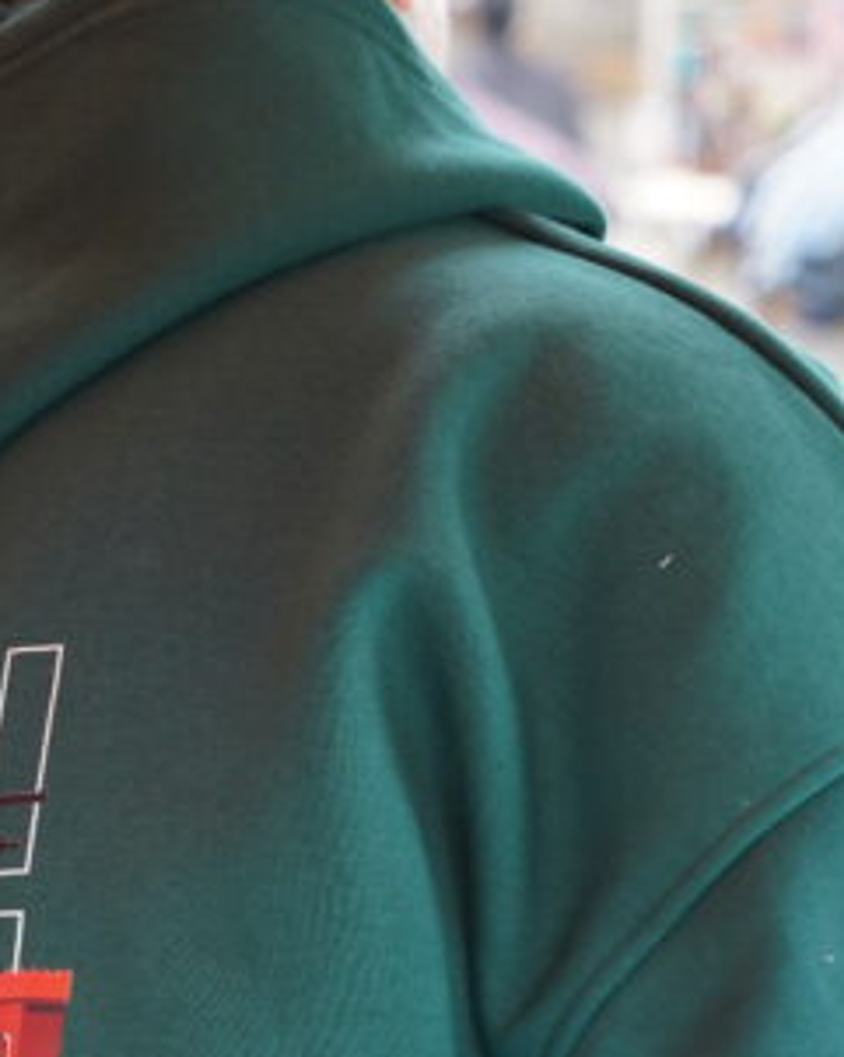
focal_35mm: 126
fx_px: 3940
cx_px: 91
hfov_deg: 12.1
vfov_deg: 15.2
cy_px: 752
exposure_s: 1/60
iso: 400
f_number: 4
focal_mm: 45
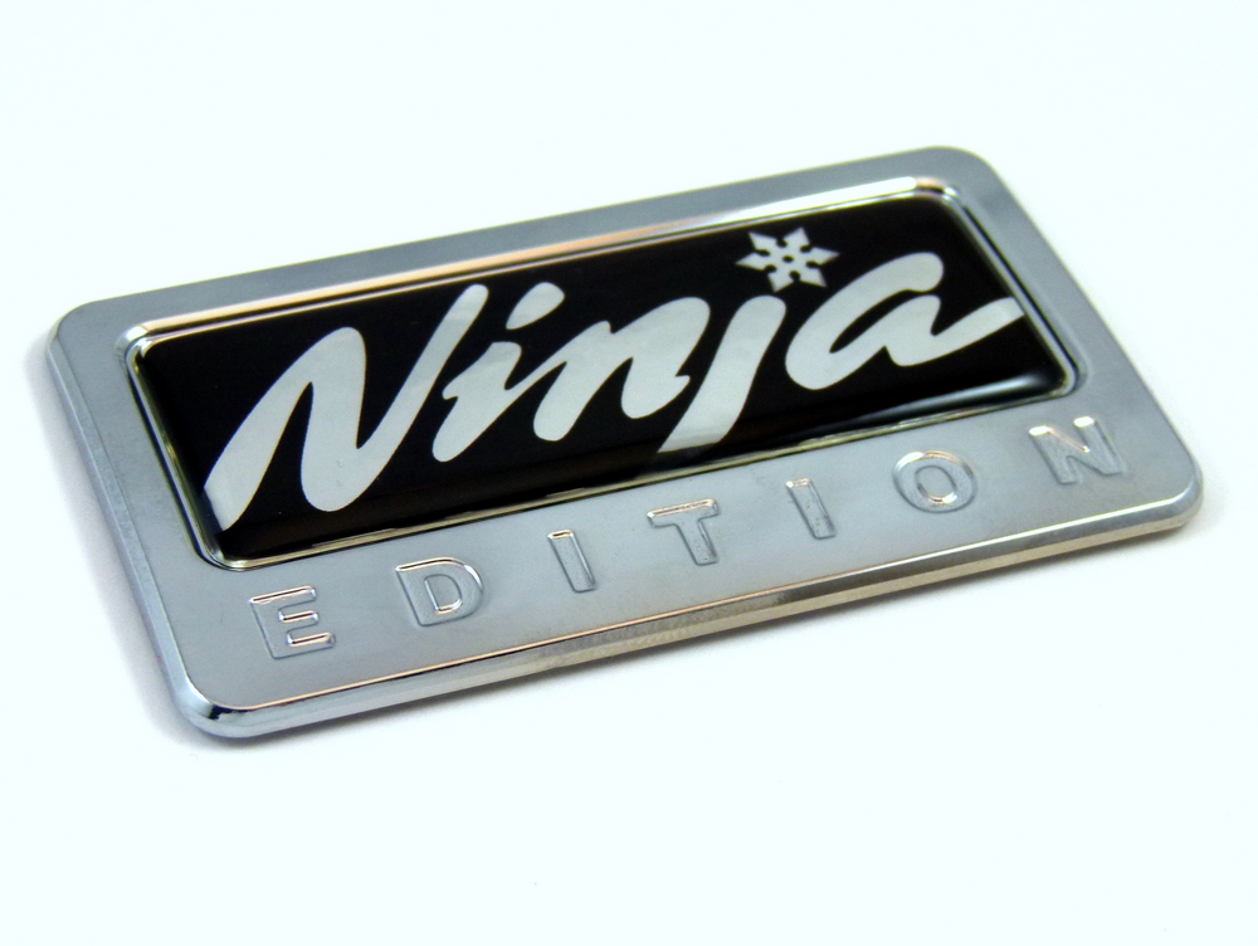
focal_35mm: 75
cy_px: 473
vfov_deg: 19.7
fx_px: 2728
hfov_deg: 26.0
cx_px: 629
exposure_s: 1/100
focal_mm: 13.5
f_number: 3.3
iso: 100
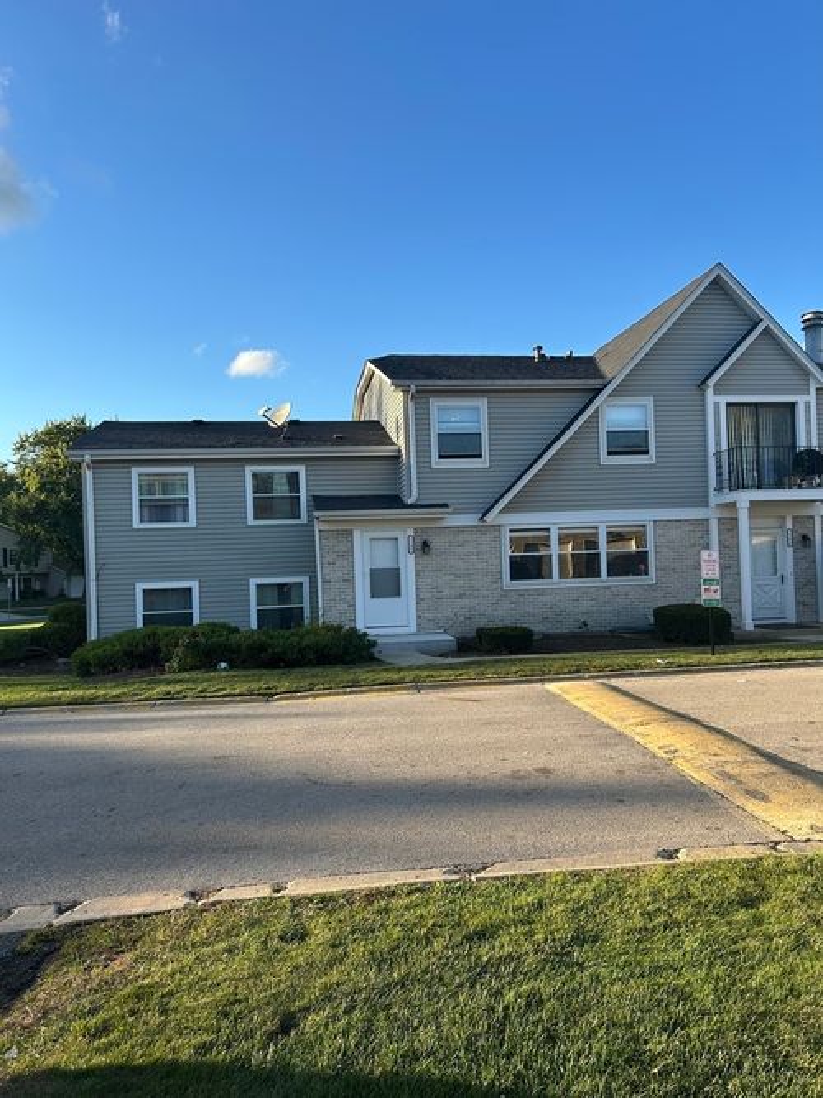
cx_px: 412
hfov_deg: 53.0
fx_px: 824
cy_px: 549
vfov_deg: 67.3
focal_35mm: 26
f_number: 1.5
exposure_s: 1/1468
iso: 50
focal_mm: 5.7
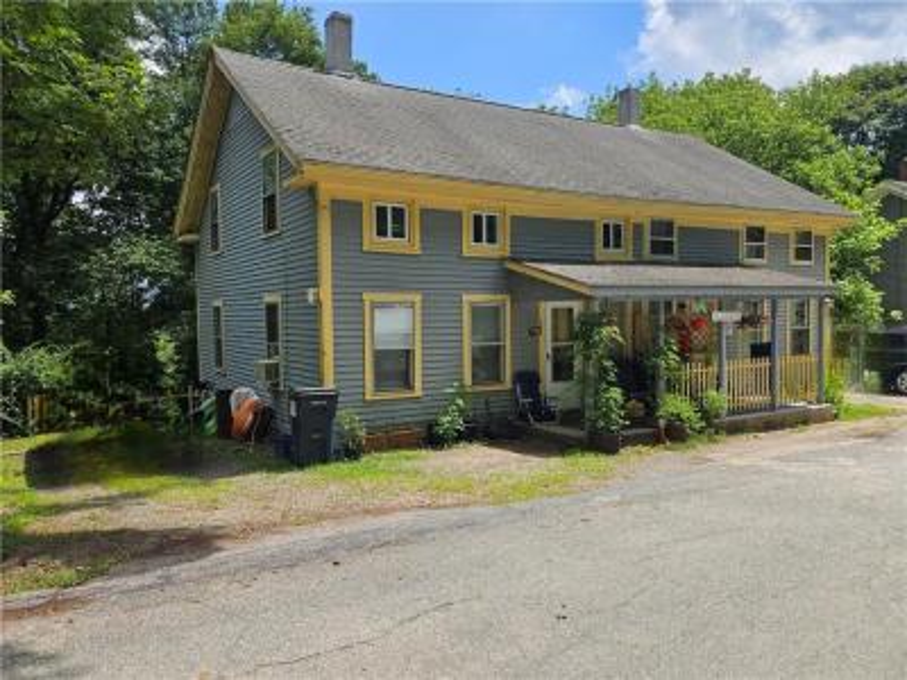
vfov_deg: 58.9
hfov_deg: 73.9
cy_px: 340
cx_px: 454
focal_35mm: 23
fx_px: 603
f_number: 1.8
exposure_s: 1/2000
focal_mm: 5.4
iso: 32
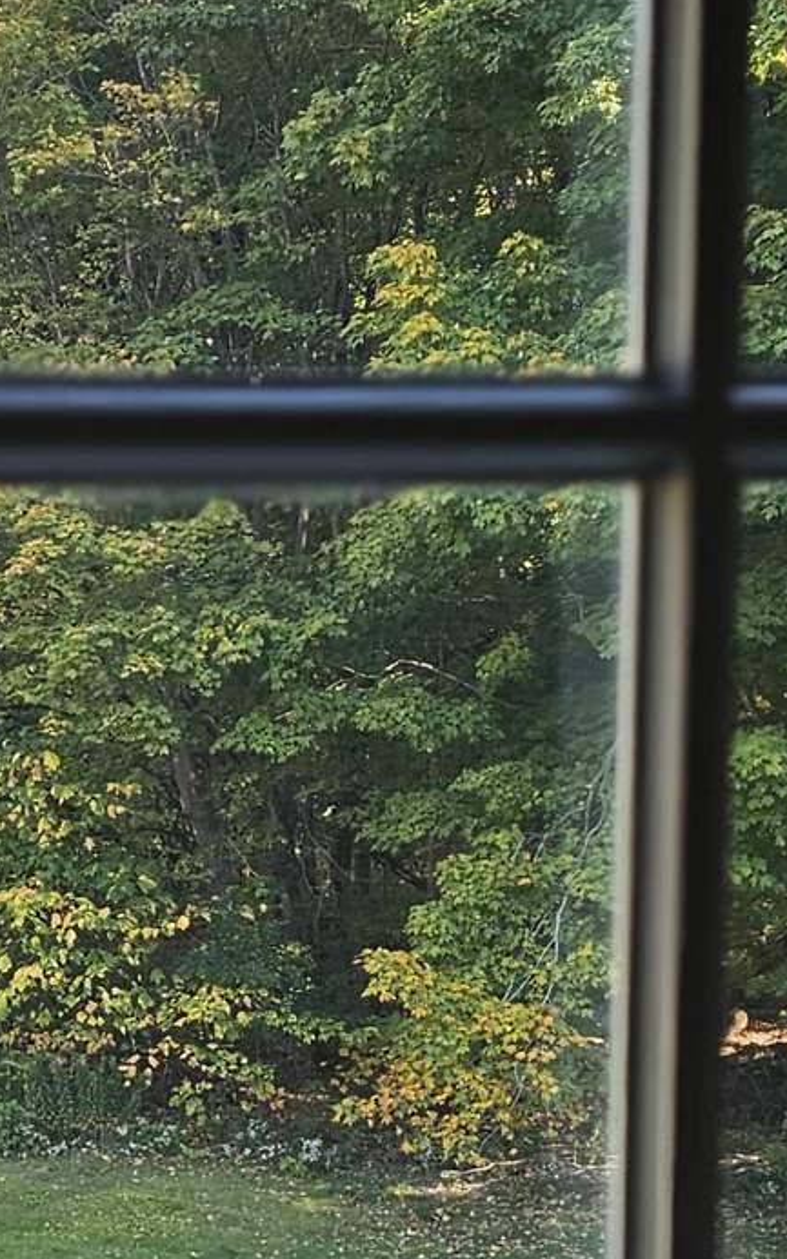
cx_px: -96
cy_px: 974
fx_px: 2780
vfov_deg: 25.2
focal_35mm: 81
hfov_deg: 15.6
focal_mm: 6.3
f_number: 1.7
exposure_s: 1/120
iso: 40
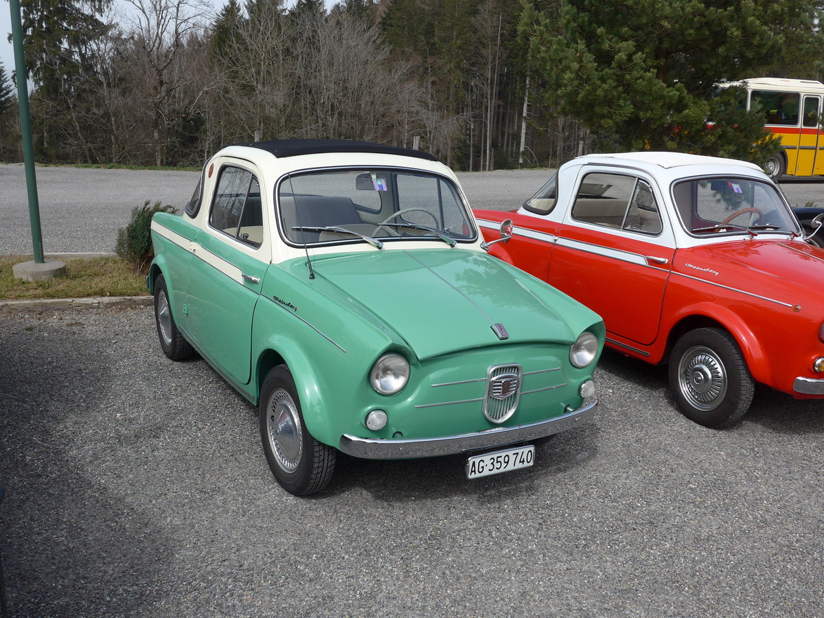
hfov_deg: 54.0
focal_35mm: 34
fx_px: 809
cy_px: 309
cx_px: 412
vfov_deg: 41.8
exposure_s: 1/1000
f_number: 2.8
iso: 80
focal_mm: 7
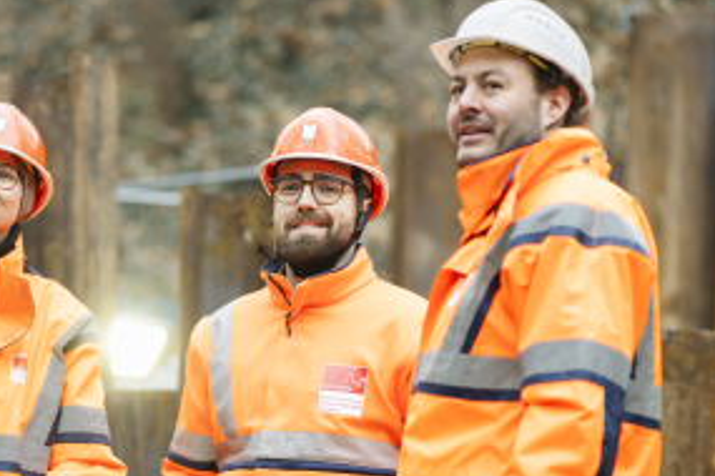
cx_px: 261
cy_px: 381
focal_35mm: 170
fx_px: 3376
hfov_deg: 12.1
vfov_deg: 8.1
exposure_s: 1/200
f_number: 1.8
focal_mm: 85
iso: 320
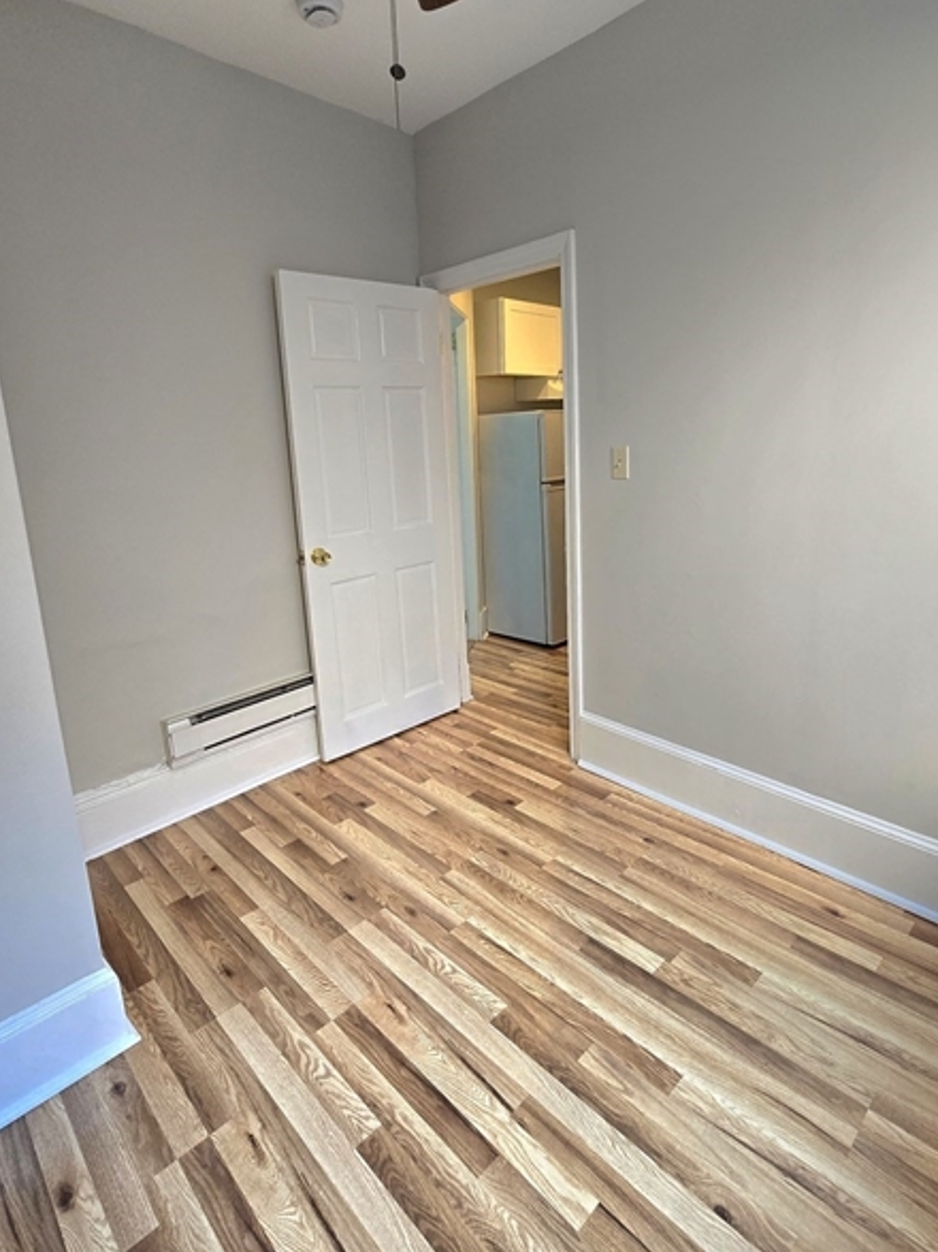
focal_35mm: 17
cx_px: 499
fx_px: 614
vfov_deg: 90.8
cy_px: 567
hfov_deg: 74.6
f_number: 2.2
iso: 160
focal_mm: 2.2
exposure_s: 1/60.2
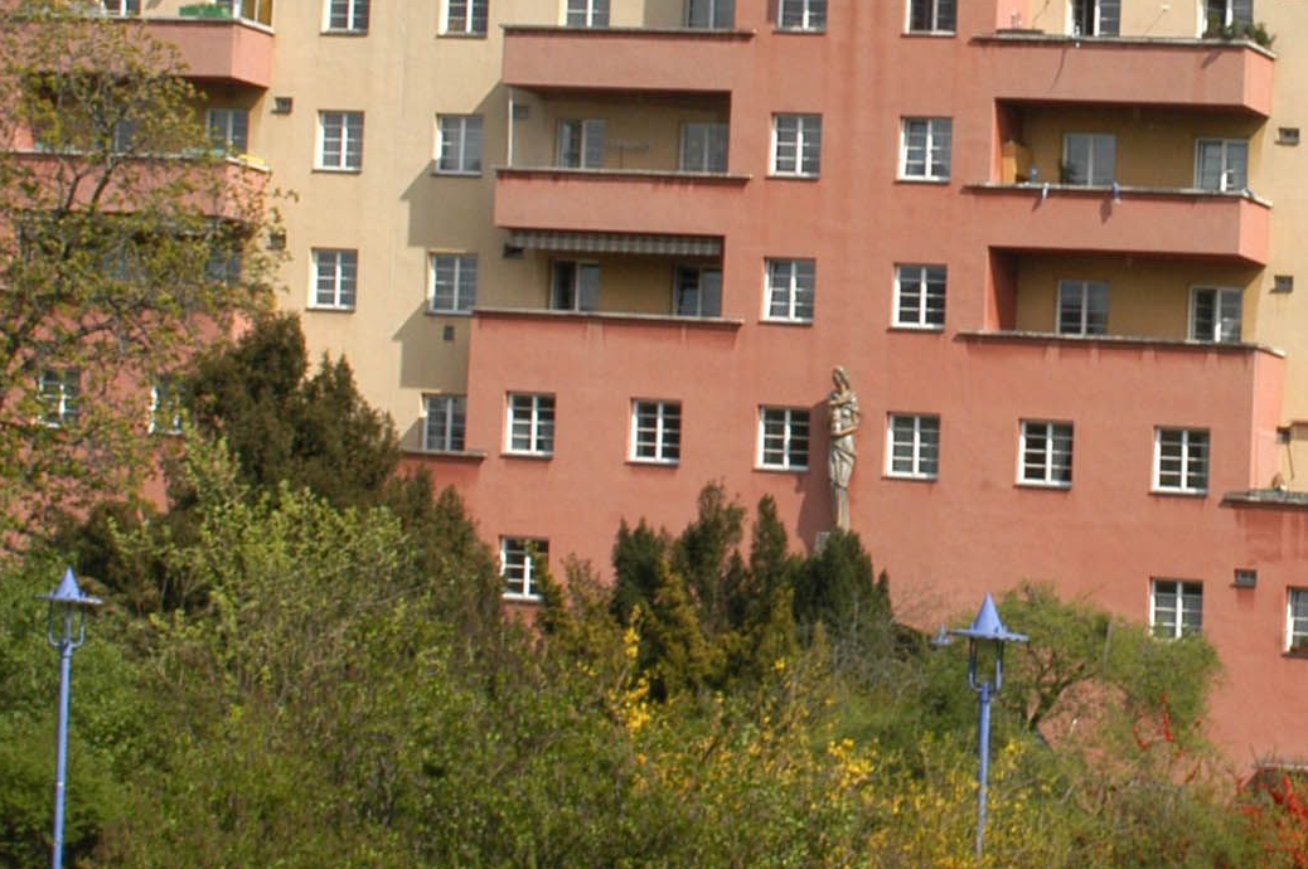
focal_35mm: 113
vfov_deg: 12.0
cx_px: 1314
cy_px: 108
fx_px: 4102
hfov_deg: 17.7
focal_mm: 26
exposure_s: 1/125
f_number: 13
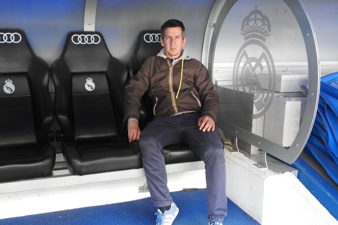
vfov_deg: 31.9
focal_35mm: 42
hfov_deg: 46.4
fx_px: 394
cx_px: 169
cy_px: 117
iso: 360
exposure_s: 1/30
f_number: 3.8
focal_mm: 7.2
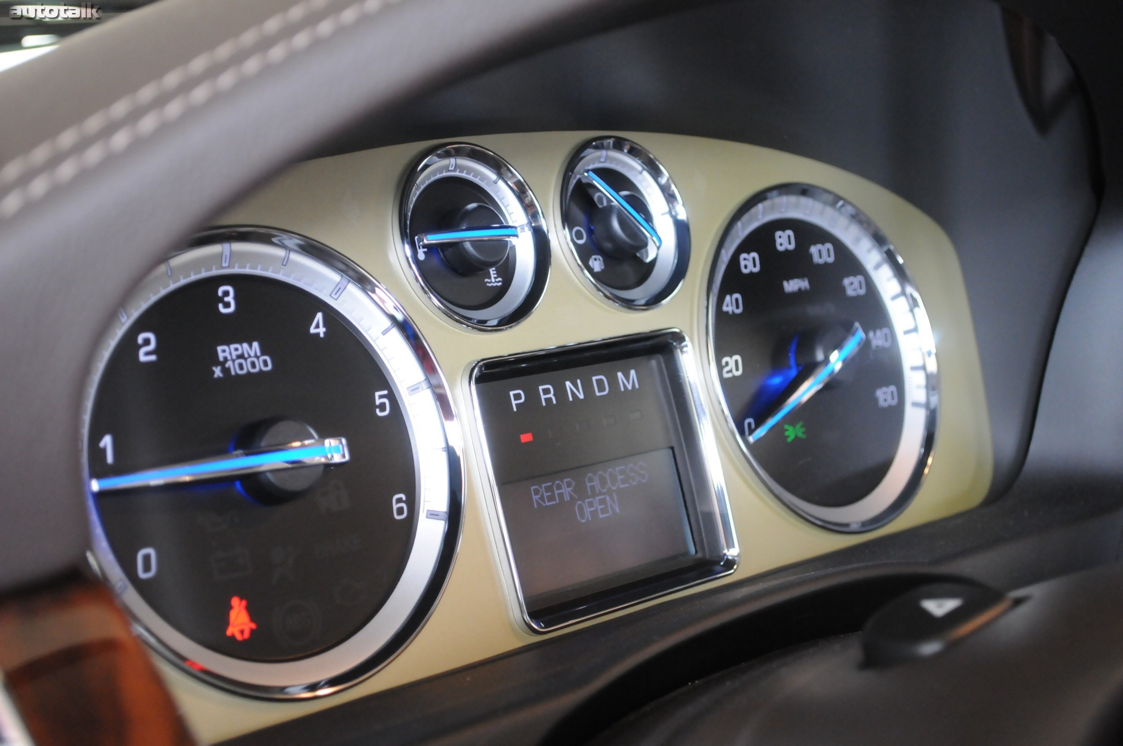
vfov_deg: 22.6
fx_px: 1870
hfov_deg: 33.4
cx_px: 562
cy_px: 373
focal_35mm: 60
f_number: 5.3
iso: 2000
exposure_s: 1/40
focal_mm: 40
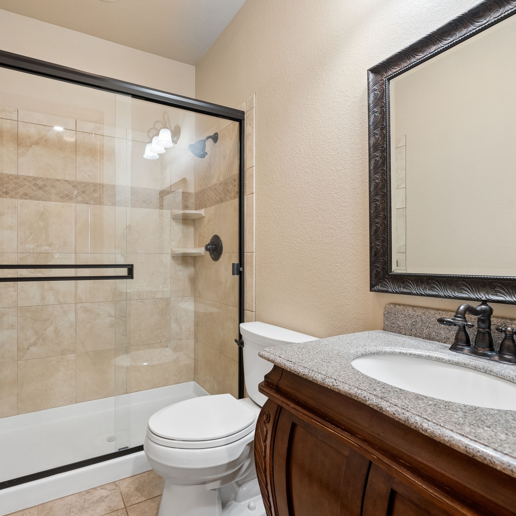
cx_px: 207
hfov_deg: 79.8
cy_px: 257
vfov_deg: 80.7
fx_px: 304
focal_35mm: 18
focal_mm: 14
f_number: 8
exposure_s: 1/15
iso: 640
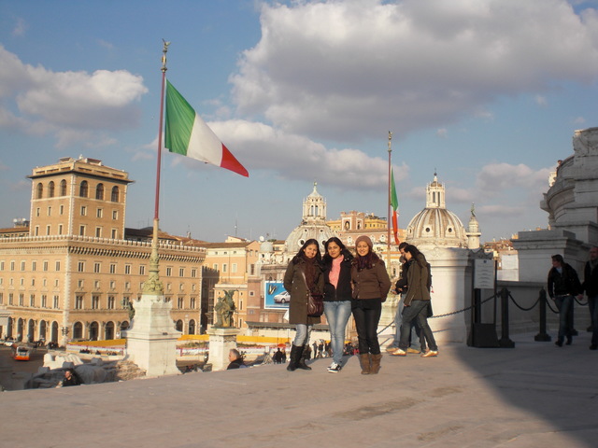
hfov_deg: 49.0
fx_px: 656
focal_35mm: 38
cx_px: 299
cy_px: 224
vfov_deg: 37.7
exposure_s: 1/320
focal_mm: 6.3
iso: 64
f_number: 5.6
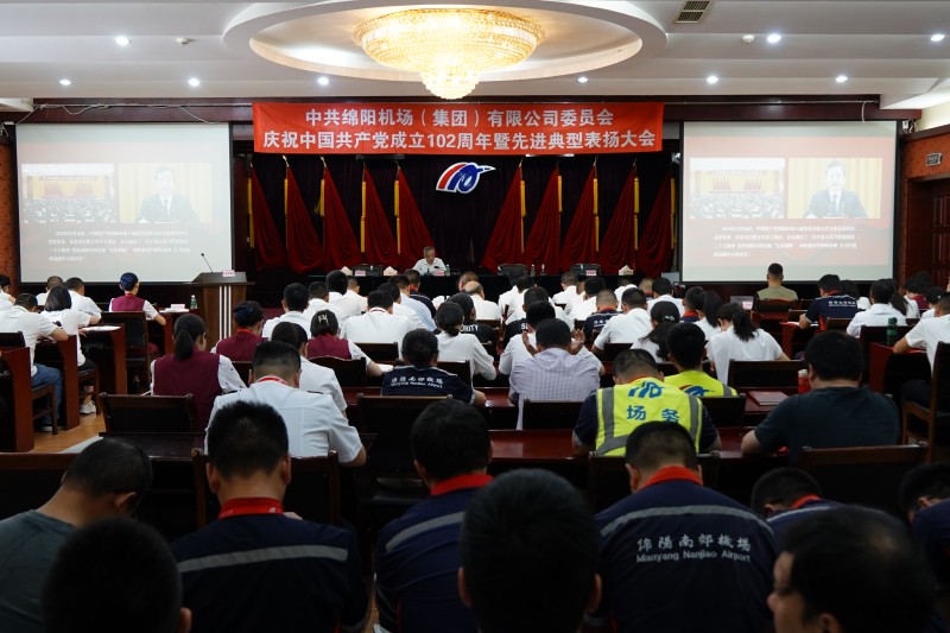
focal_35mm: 36
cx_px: 475
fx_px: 950
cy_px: 316
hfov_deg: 53.1
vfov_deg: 36.9
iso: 1600
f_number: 4
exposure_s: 1/100
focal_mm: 24
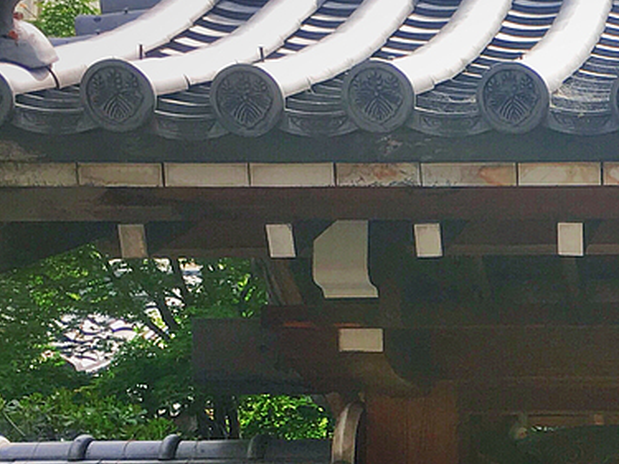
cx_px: 806
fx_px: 1770
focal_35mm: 99
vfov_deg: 14.7
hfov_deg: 18.5
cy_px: 481
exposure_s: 1/699
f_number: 2.2
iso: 25
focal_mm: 4.15
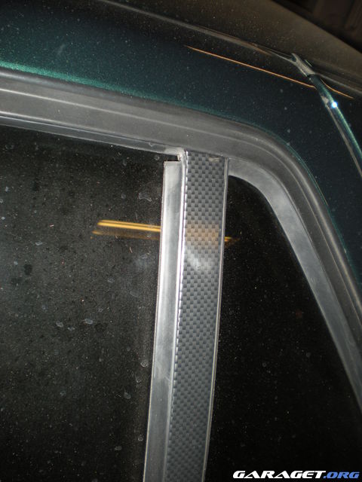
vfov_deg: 49.0
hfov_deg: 37.7
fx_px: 530
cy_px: 241
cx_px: 181
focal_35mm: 38
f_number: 3.1
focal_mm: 6.3
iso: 64
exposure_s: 1/60
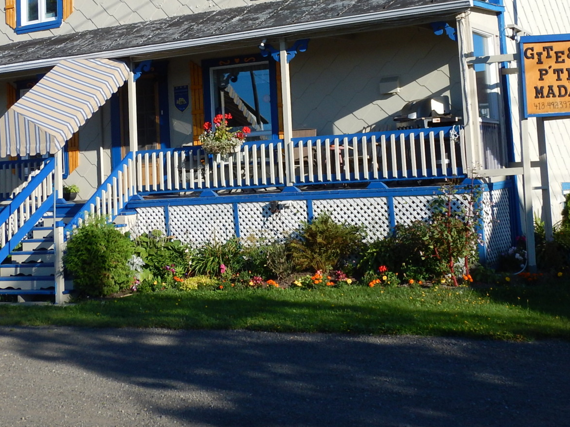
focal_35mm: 61
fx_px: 1004
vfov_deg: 23.6
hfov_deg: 31.6
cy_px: 80
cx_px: 233
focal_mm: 6.6
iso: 125
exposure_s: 1/800
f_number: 4.2
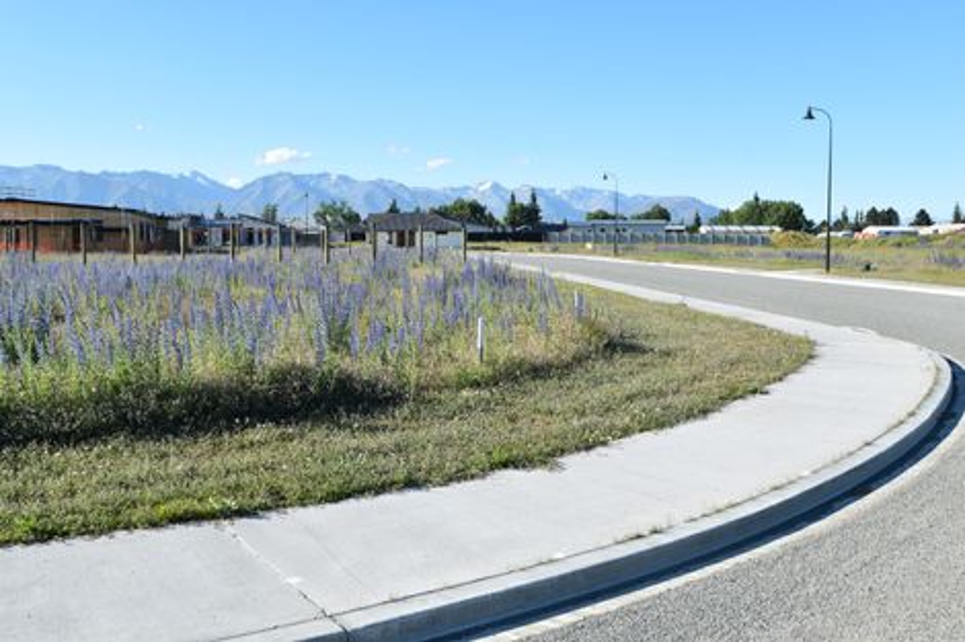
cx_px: 482
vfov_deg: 36.8
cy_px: 321
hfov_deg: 53.1
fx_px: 965
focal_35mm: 36
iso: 200
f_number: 9
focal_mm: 24
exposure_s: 1/320
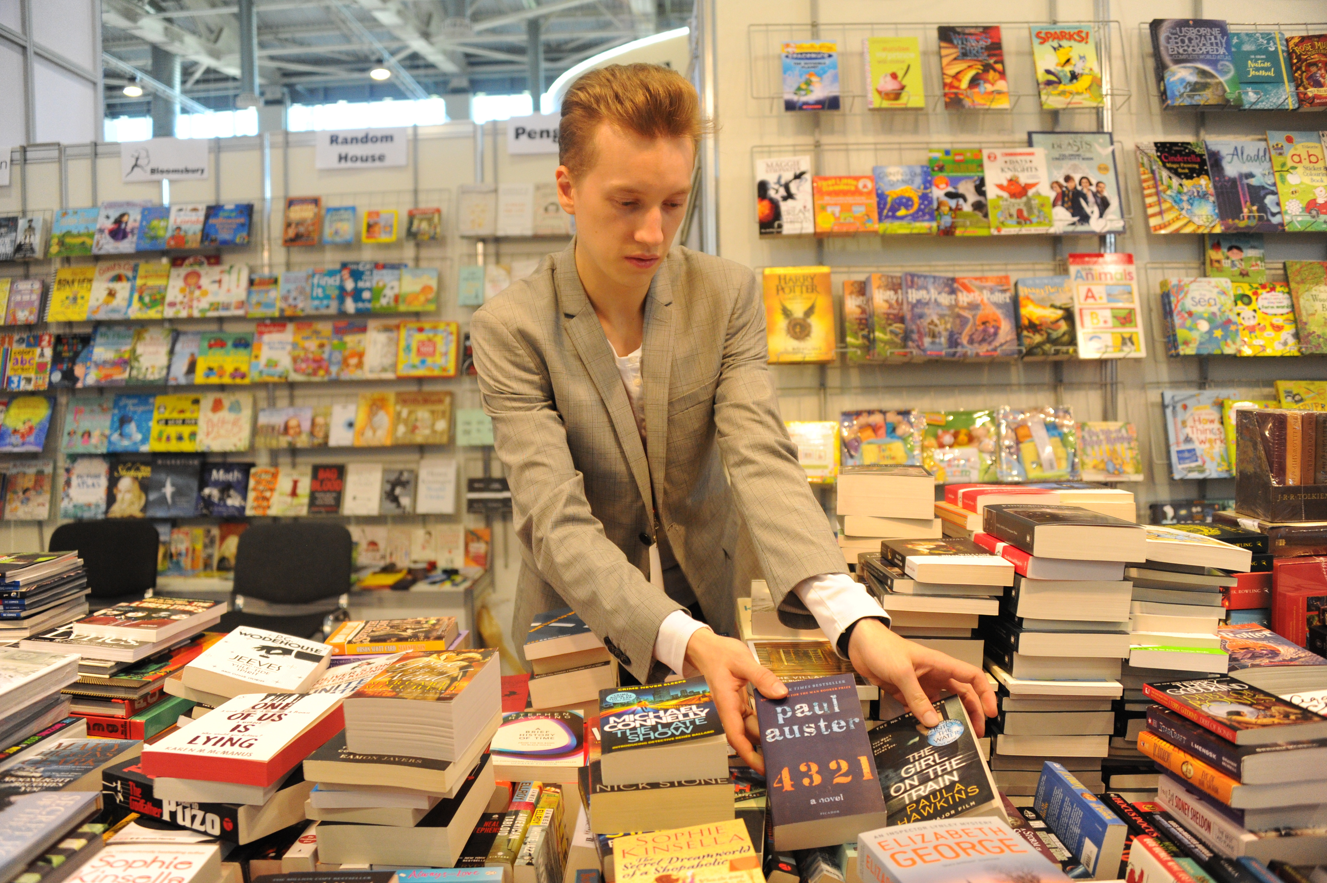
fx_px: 1031
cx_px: 664
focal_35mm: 28
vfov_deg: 46.3
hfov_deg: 65.5
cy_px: 442
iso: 3200
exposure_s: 1/160
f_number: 4
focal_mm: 28
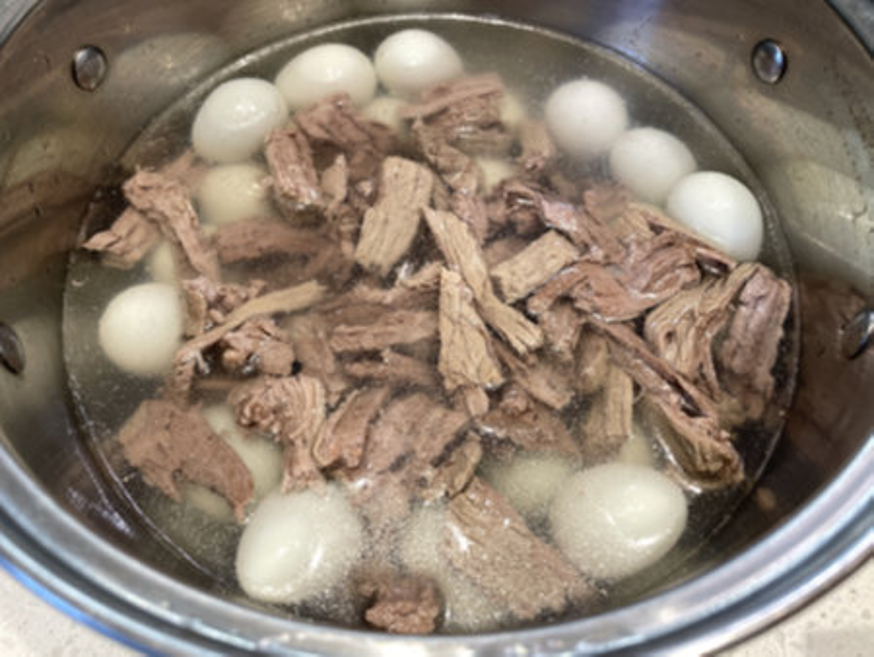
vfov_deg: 53.1
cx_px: 437
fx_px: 657
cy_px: 328
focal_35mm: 26
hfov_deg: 67.3
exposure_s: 1/120
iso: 125
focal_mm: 4.2
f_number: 1.6
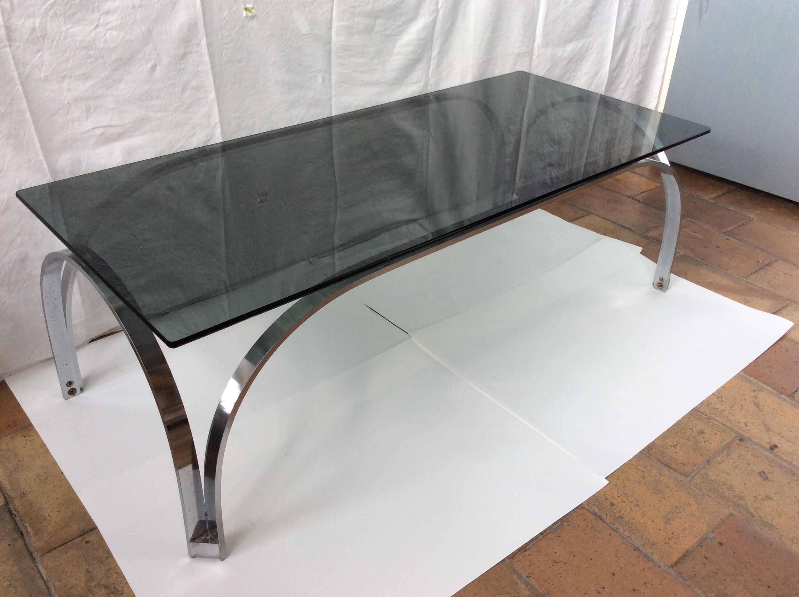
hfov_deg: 56.9
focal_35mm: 32
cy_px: 298
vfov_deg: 44.1
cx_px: 400
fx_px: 738
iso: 32
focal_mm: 3.3
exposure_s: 1/123
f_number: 2.4
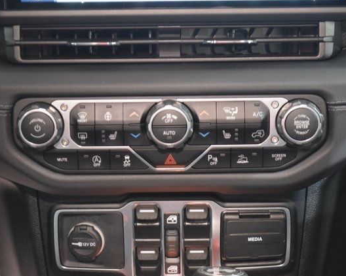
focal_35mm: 82
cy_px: 137
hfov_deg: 23.3
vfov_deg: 18.7
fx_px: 839
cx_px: 174
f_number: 5.6
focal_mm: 48
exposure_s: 1/2.5
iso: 3200
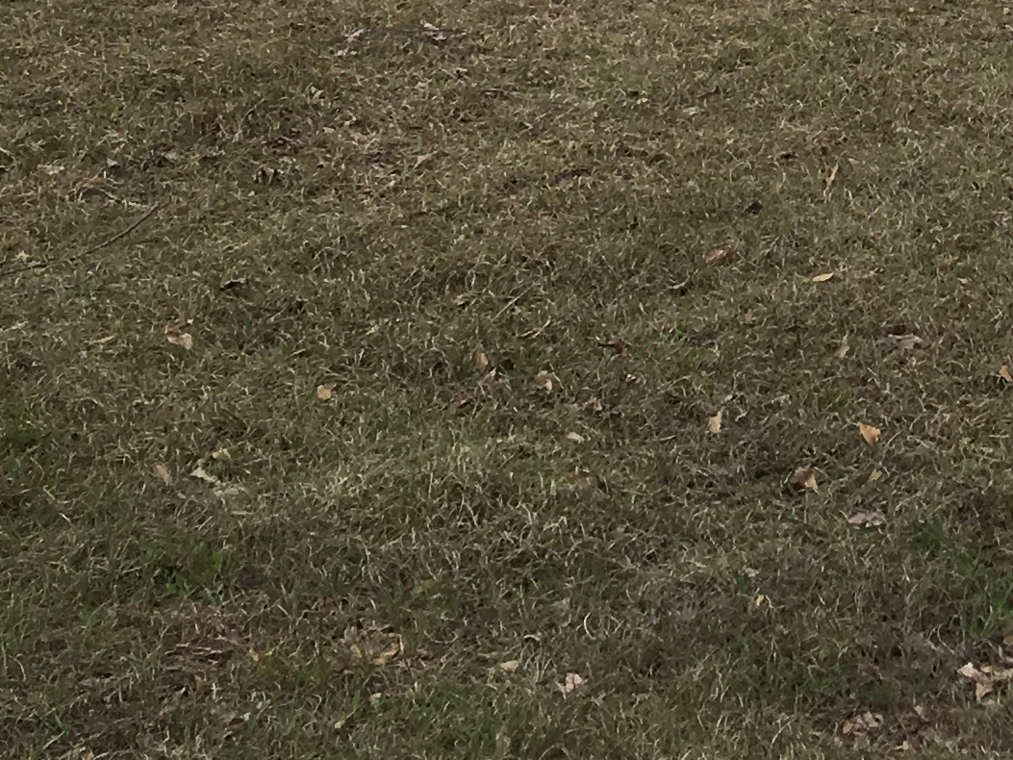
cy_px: -655
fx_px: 3249
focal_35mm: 111
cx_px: 999
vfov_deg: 12.1
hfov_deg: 17.3
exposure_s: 1/394
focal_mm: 4.15
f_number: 2.2
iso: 25
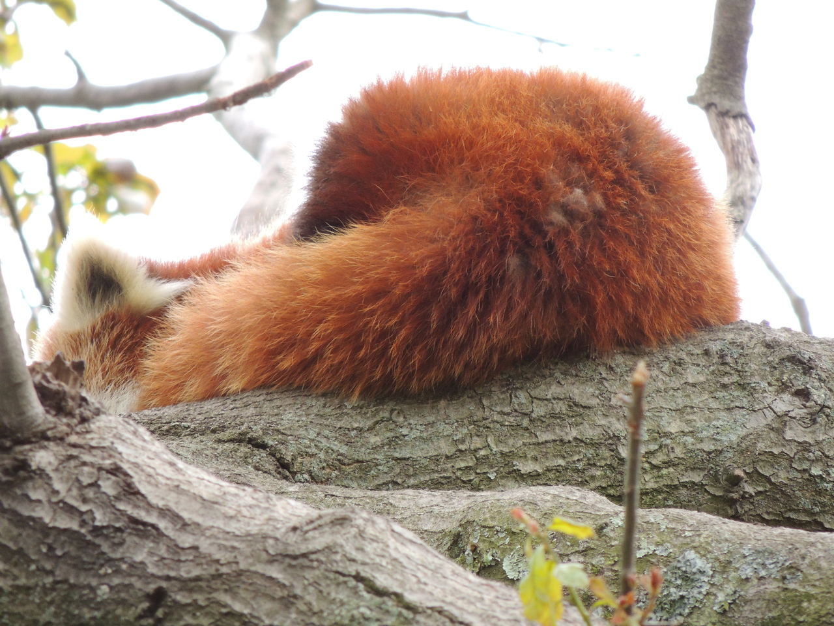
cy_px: 313
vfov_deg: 1.5
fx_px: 24093
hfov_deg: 2.0
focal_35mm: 1000
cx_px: 417
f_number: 5.9
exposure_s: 1/200
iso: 400
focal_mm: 180
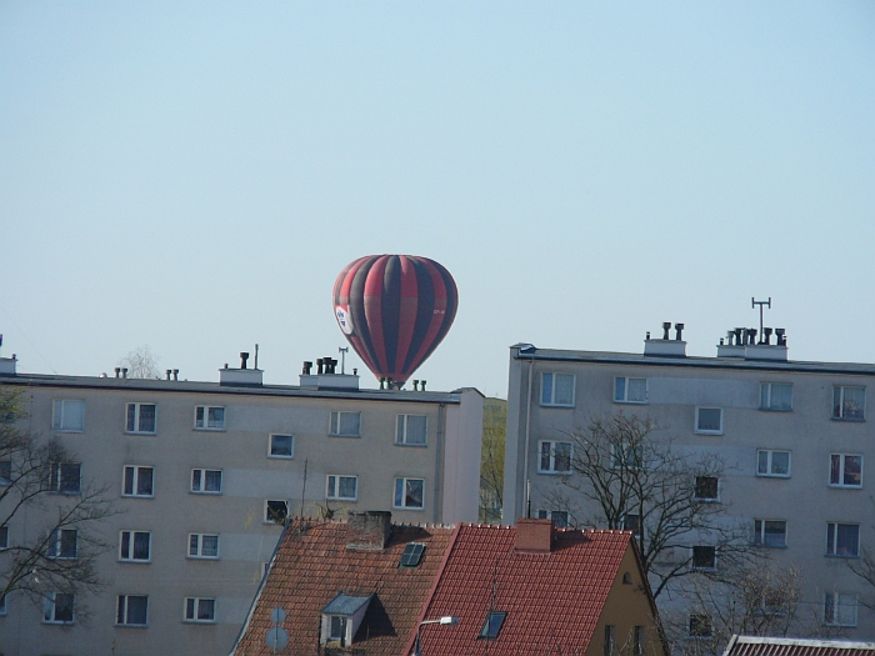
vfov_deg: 4.2
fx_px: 8847
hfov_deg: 5.7
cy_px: 328
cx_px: 438
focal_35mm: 350
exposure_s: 1/640
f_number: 4.2
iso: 80
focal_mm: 52
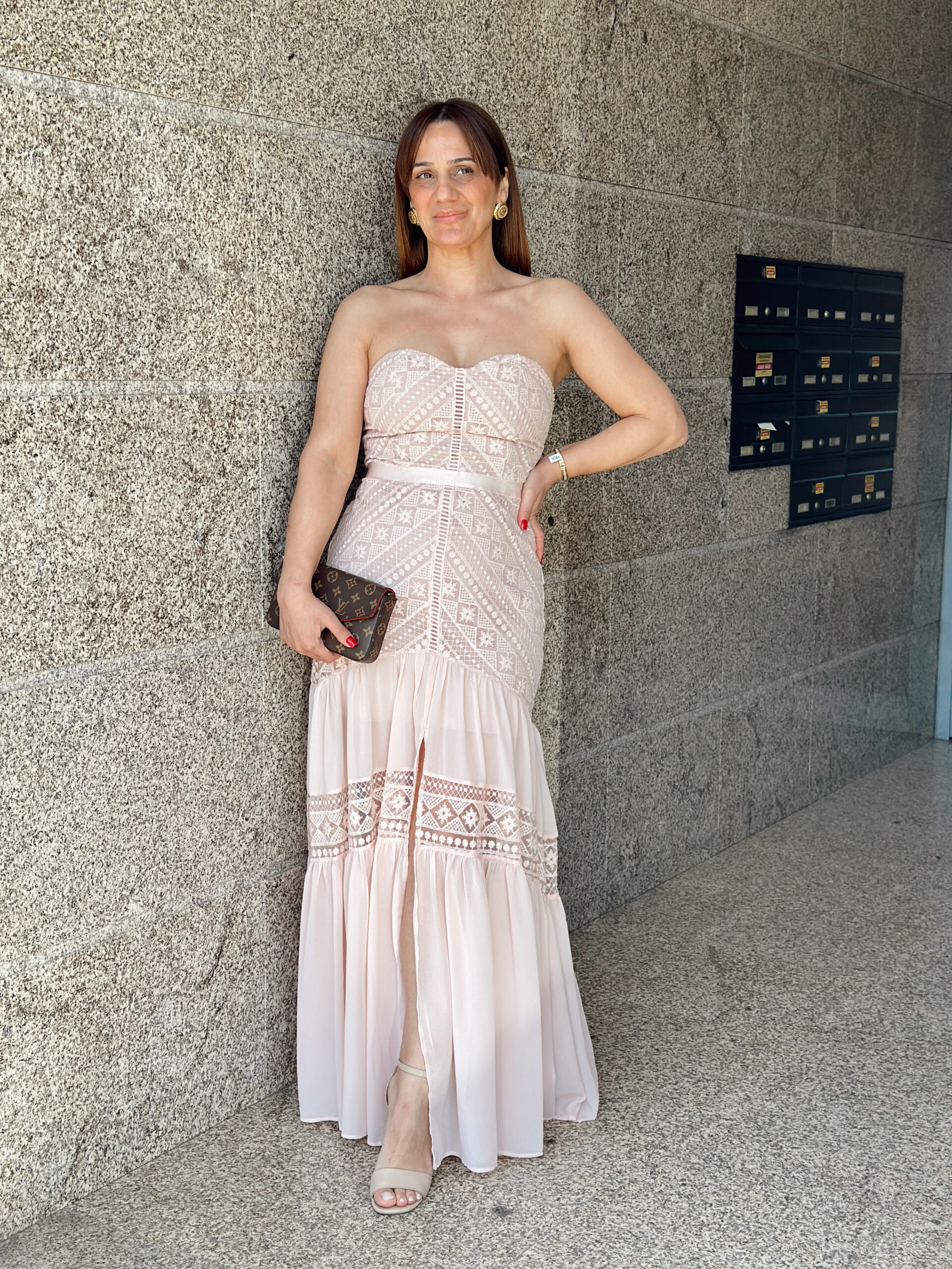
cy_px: 634
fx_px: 1760
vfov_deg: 39.7
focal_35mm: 48
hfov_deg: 30.3
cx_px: 476
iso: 80
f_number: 1.78
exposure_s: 1/580
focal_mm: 6.86
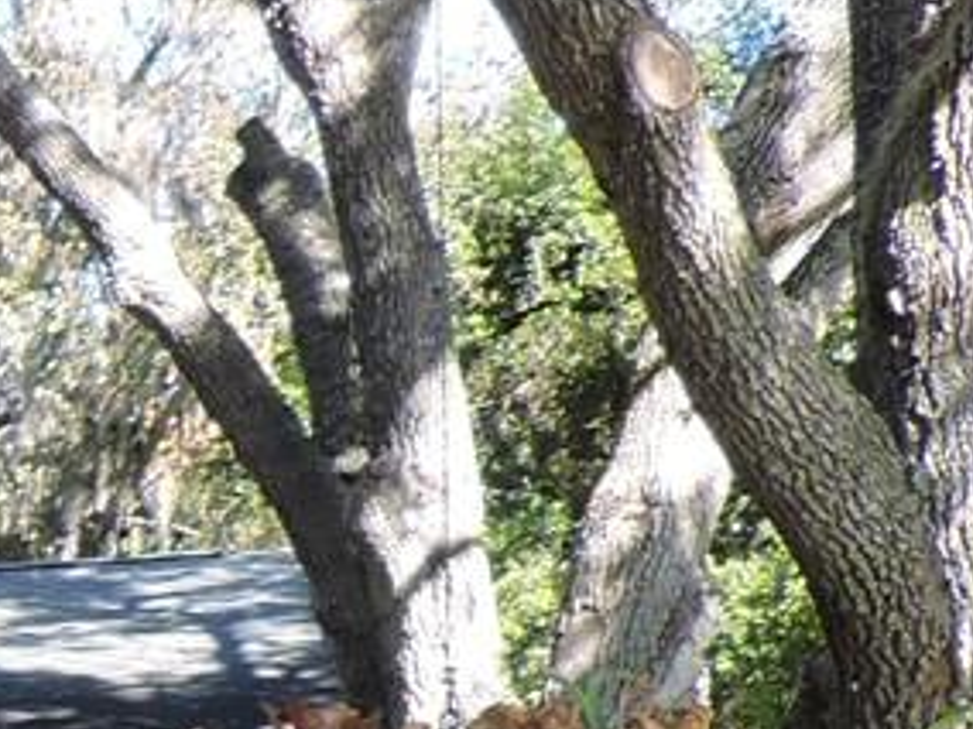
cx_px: -1555
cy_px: 993
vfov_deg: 10.7
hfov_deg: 11.4
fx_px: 3795
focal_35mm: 135
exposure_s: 1/200
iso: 100
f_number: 3
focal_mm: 4.3
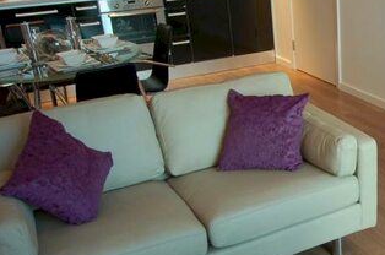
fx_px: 535
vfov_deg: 26.6
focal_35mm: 50
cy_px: 175
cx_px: 389
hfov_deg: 35.6
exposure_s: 1/40
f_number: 3.5
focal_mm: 15
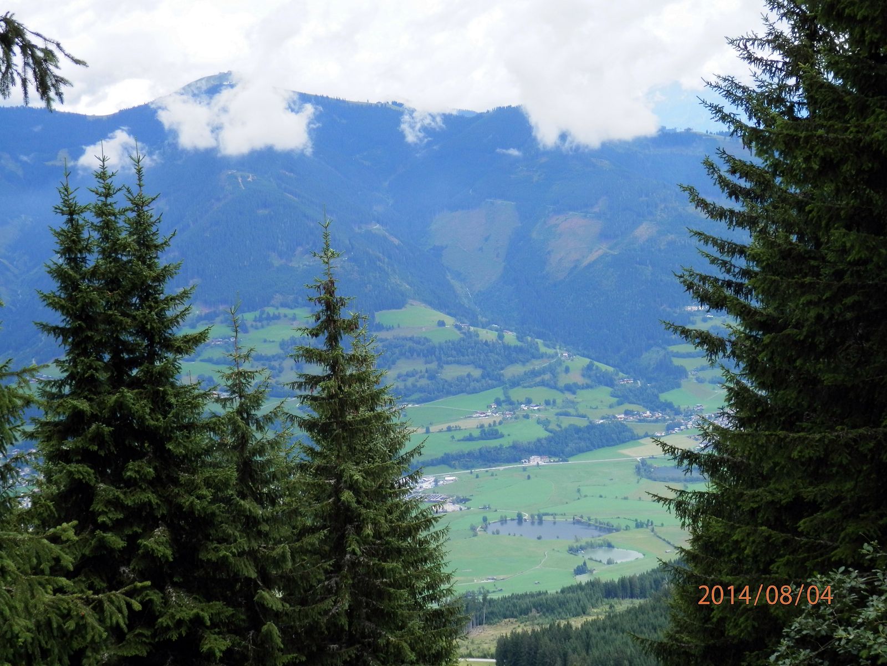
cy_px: 333
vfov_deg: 24.4
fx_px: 1537
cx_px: 444
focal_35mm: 60
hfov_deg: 32.2
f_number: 4.2
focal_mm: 10.8
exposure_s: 1/320
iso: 80
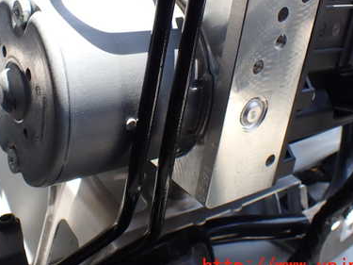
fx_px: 489
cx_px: 133
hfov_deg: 39.4
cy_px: 67
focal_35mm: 48
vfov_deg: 29.8
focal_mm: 5.4
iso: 100
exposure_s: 1/200
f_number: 3.2
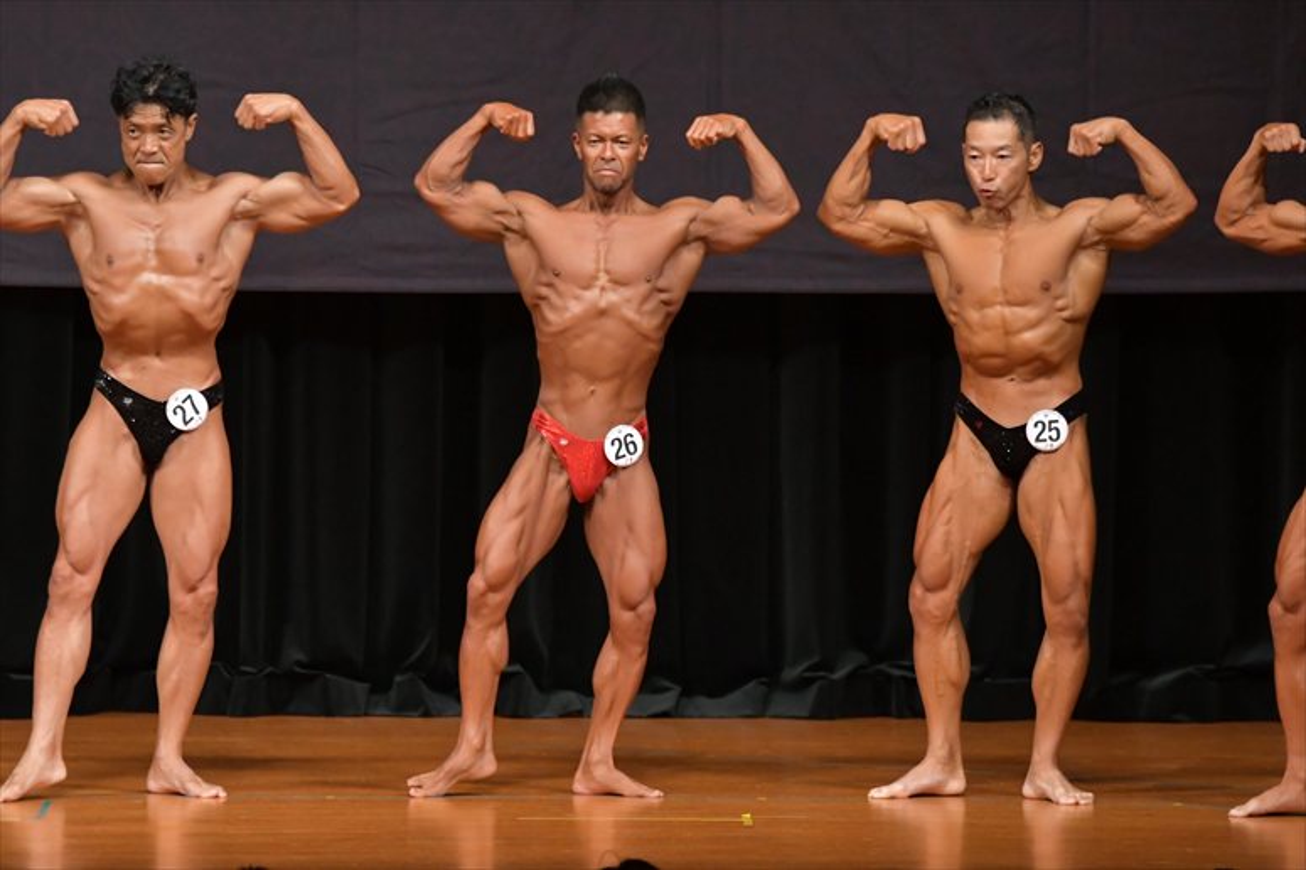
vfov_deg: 4.8
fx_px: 10334
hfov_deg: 7.2
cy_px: 435
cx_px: 653
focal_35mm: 285
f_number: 5.6
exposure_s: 1/400
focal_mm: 190
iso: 5000
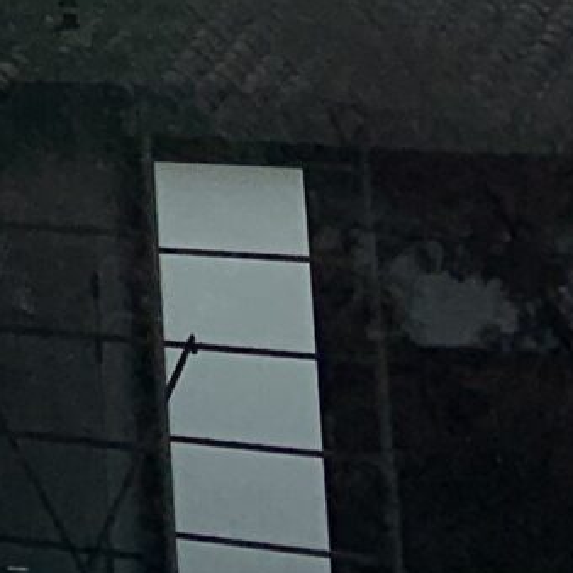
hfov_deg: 8.1
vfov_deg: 8.9
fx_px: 3259
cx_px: -1331
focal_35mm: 174
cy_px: -897
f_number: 1.8
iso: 25
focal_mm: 4.25
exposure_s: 1/856
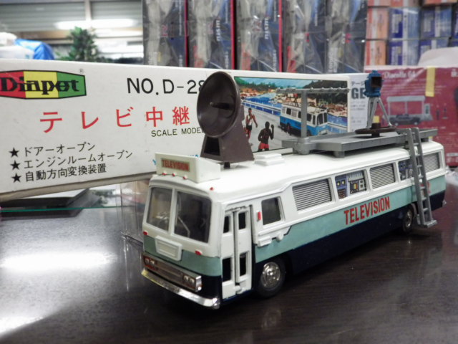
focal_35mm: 34
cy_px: 172
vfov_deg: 41.8
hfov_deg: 54.0
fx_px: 450
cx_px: 229
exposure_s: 1/50
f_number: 3.4
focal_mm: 6.2
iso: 640
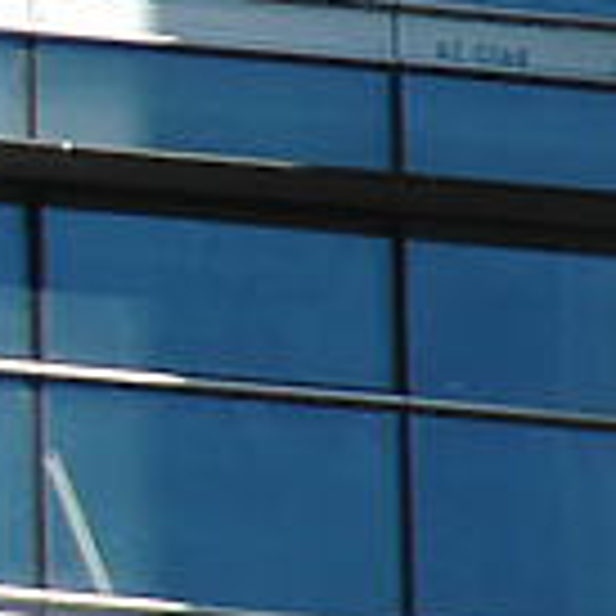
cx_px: -1138
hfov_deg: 1.0
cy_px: 72
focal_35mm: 1676
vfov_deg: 1.0
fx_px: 33743
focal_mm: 200
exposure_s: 1/640
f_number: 6.3
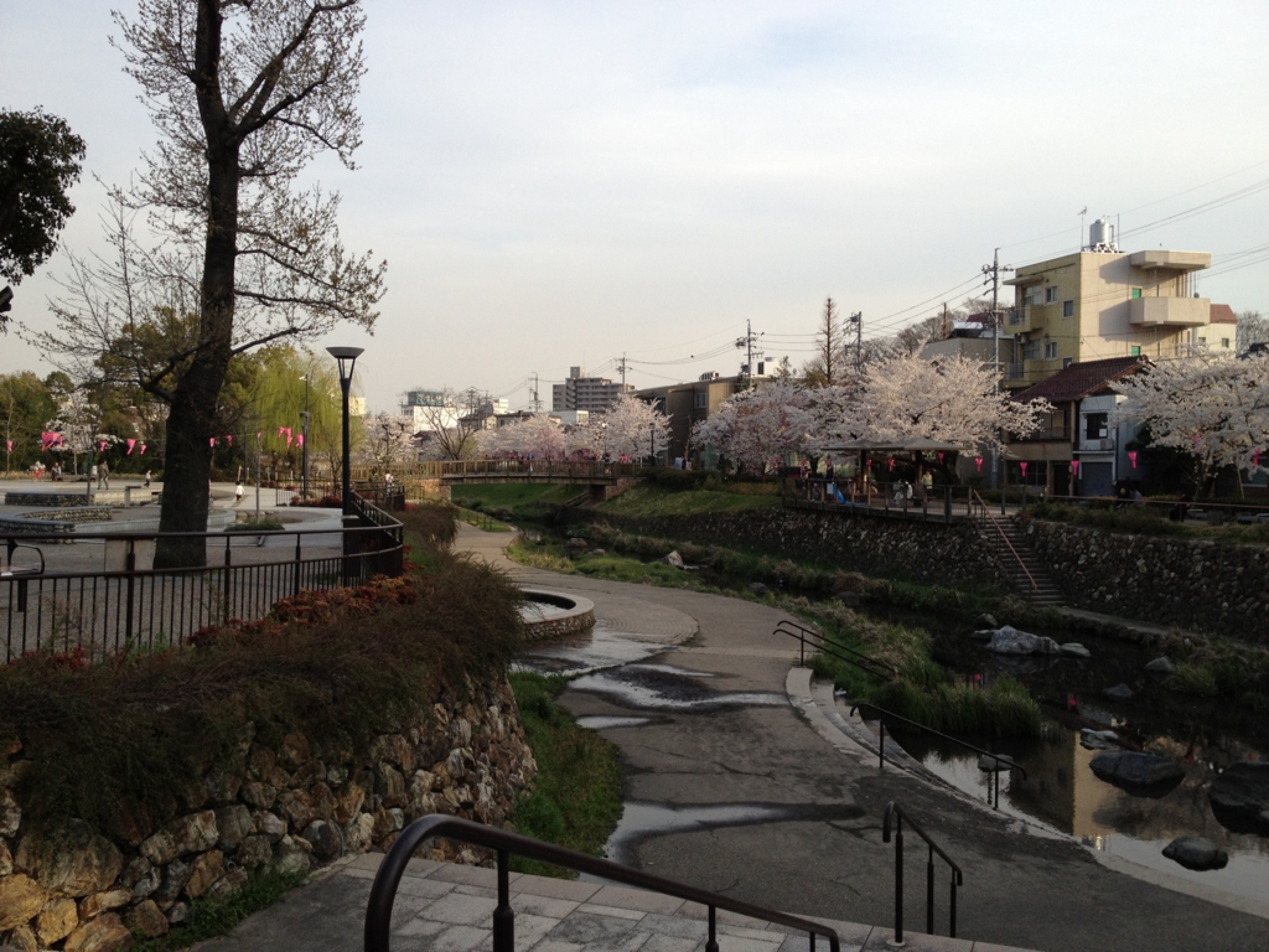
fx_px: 1283
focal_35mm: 35
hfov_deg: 52.6
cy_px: 476
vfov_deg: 40.7
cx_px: 634
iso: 64
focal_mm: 4.28
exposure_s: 1/746
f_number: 2.4
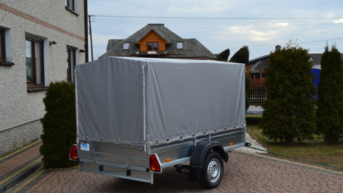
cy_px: 107
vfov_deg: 24.9
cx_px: 171
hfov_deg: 42.9
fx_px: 436
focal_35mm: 48
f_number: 9
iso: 400
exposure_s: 1/160
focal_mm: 30
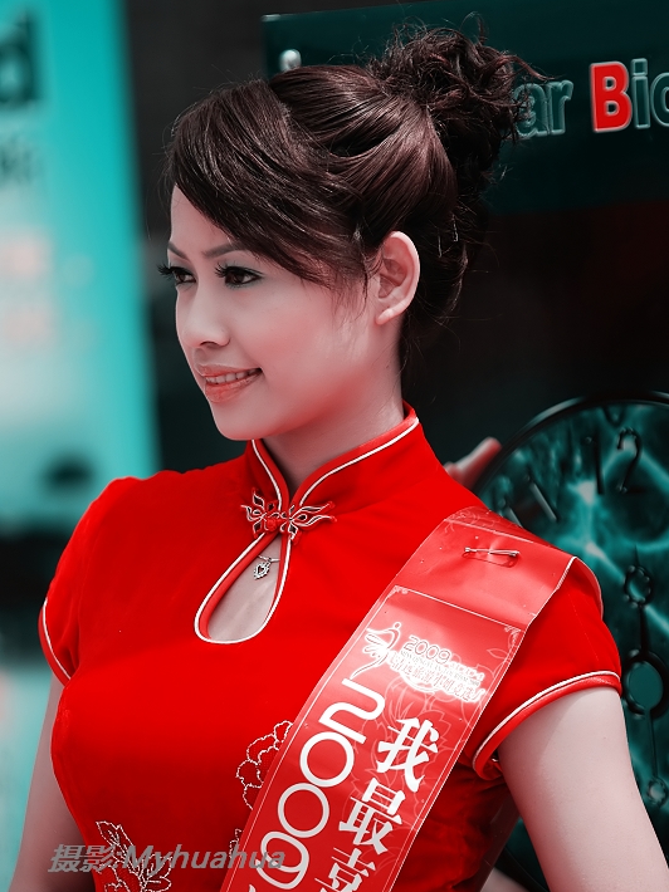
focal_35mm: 228
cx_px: 334
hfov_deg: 6.5
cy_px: 423
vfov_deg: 8.7
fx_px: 5879
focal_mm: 140
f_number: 2.8
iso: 100
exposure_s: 1/1250
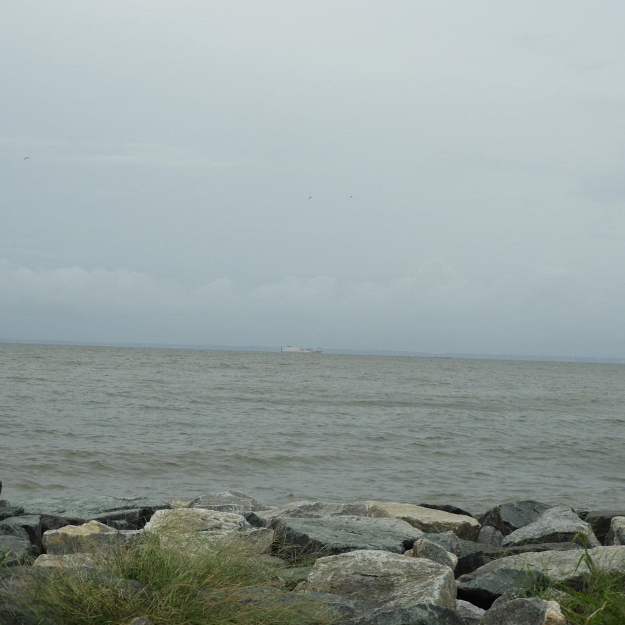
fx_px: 1450
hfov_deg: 24.3
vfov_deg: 24.3
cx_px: 321
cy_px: 319
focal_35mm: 71
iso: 100
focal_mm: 9.9
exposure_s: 1/800
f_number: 4
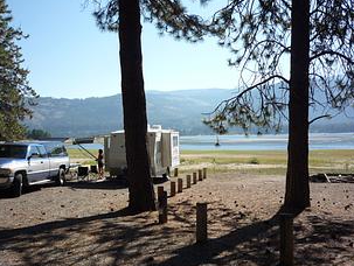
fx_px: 369
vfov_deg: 39.7
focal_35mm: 36
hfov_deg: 51.3
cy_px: 126
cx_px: 176
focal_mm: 5.2
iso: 100
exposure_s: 1/500
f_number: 4
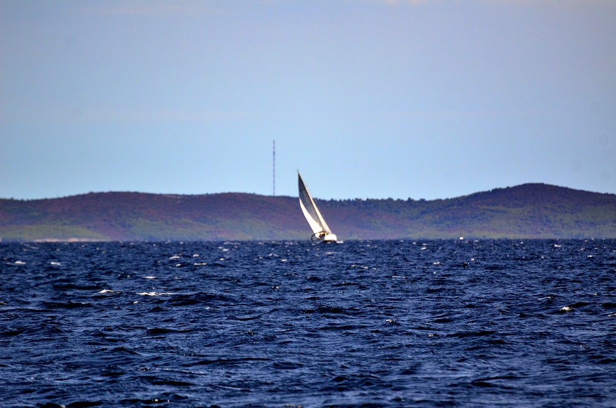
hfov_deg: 4.6
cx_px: 308
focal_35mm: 450
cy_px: 204
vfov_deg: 3.0
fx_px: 7682
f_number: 5.6
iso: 640
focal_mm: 300
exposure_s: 1/4000
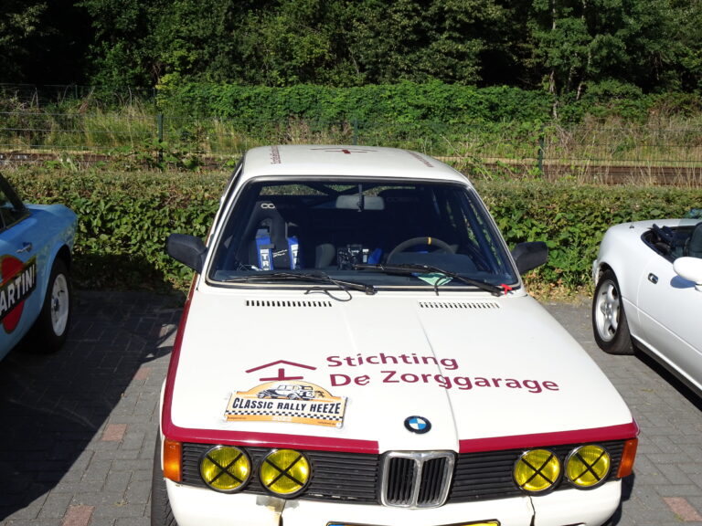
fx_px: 811
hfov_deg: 46.8
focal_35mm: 40
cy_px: 263
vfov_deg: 36.0
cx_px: 351
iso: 80
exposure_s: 1/640
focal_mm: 6.8
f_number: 4
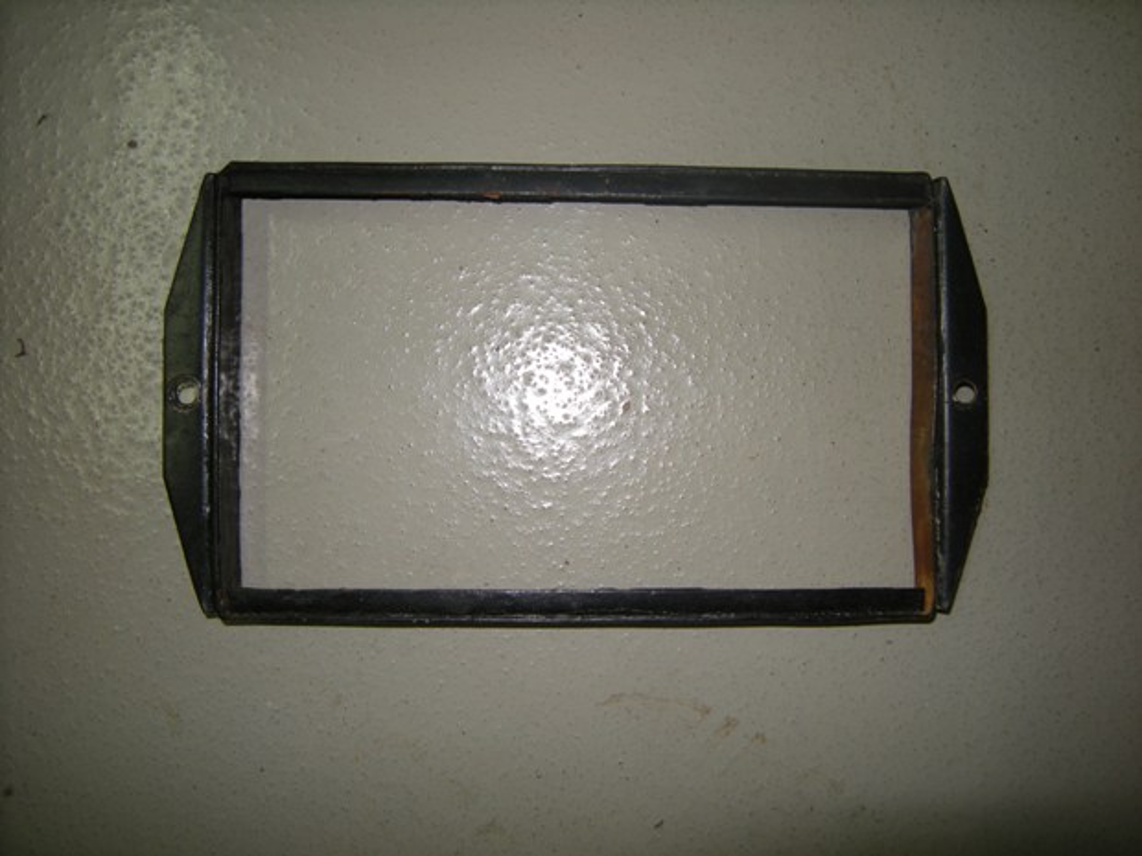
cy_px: 428
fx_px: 924
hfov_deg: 63.4
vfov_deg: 49.7
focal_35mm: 28
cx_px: 571
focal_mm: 4.7
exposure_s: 1/32.7
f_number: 2.8
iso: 64
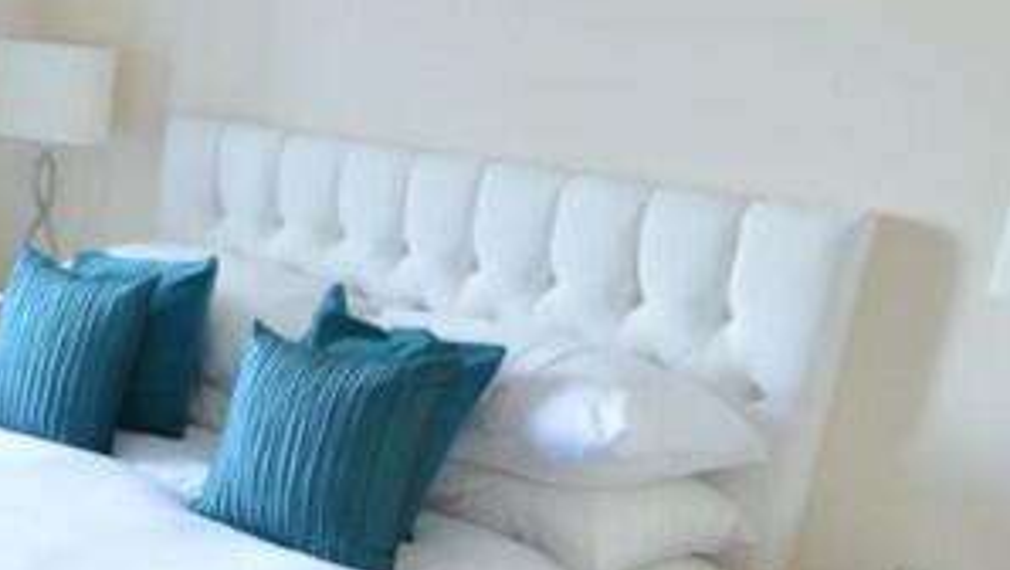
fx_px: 1447
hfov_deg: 33.2
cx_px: -122
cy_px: 495
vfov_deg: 21.8
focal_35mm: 54
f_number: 8
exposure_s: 1/3
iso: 400
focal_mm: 10
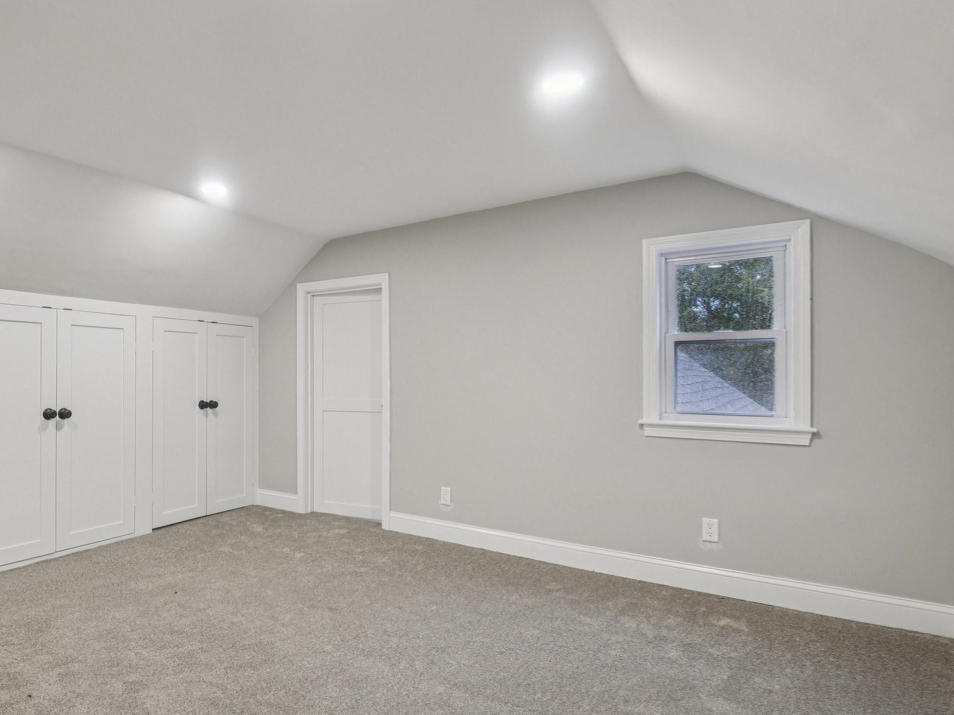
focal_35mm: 20
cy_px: 377
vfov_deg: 65.9
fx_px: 551
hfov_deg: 79.2
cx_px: 323
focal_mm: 10
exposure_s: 1/13
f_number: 5.6
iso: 400
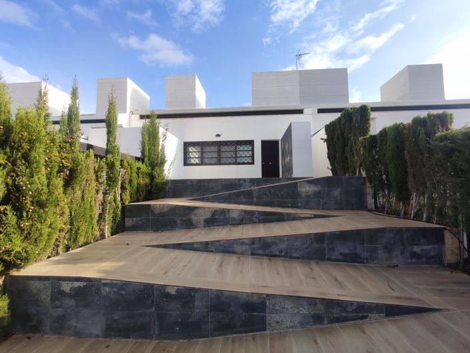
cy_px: 176
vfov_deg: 78.1
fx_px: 217
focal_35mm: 16
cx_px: 235
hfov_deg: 94.5
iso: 50
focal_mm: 1.65
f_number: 2.2
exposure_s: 1/699
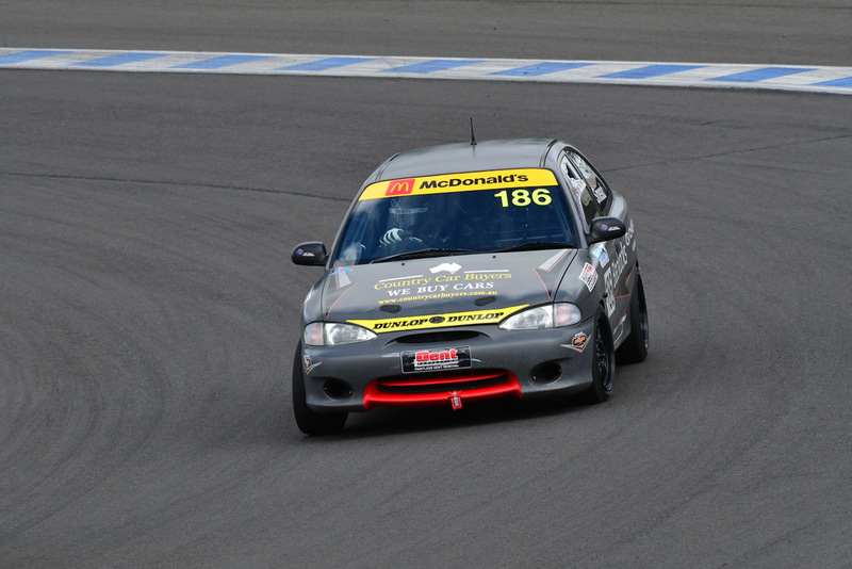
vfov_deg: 3.8
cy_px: 284
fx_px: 8523
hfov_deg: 5.7
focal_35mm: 360
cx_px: 426
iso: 640
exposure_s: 1/640
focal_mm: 240
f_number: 10
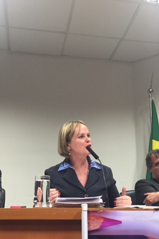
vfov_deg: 41.9
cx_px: 88
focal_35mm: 47
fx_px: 311
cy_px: 131
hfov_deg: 28.6
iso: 125
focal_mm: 4.15
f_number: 2.2
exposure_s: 1/30
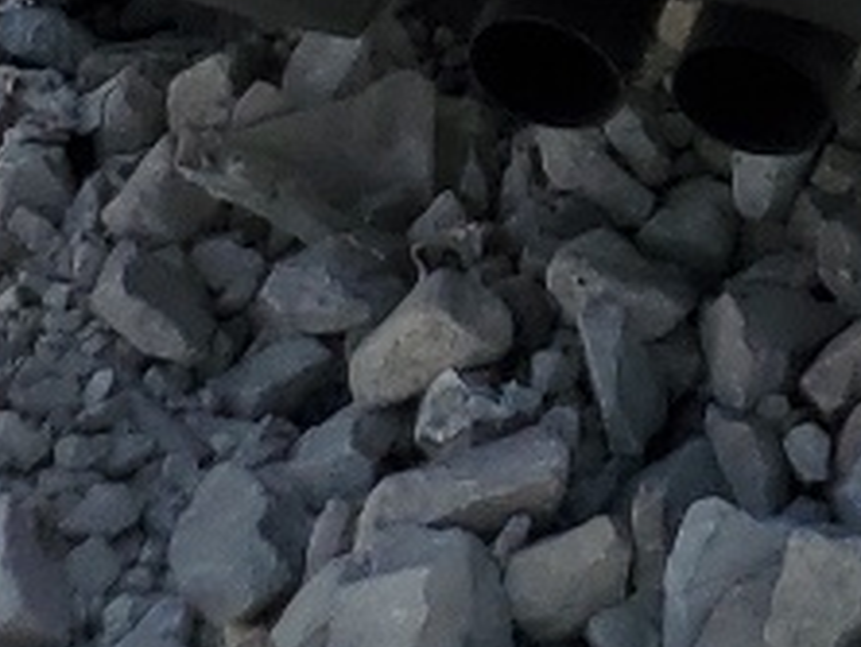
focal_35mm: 187
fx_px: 4656
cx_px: 1741
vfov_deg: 6.9
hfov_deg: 9.8
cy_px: -1534
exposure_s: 1/5000
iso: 50
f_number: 1.5
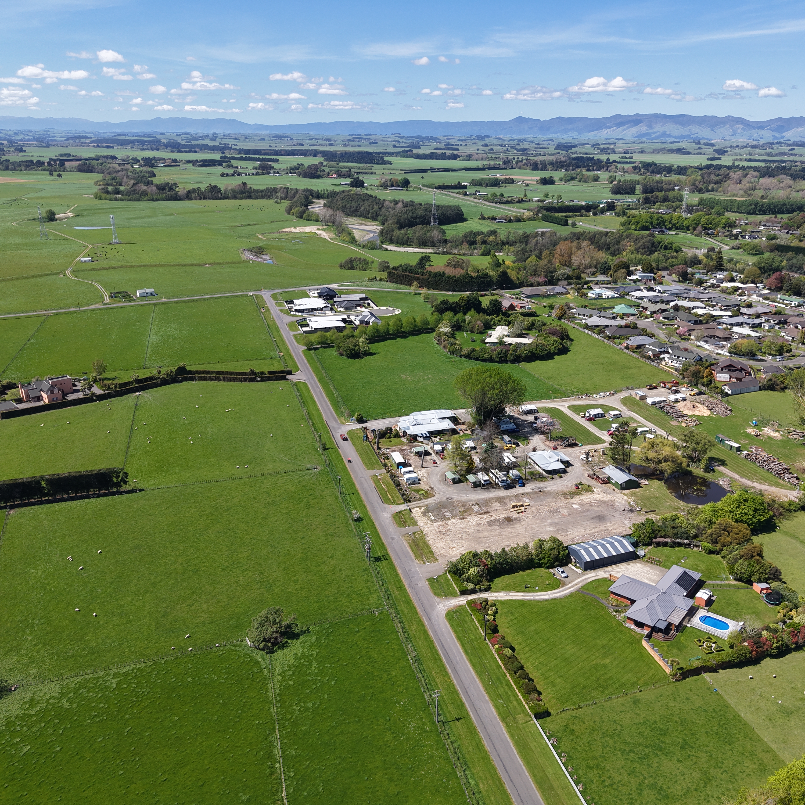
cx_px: 470
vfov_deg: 55.6
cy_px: 412
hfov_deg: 55.3
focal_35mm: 29
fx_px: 763
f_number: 1.8
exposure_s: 1/3000
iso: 130
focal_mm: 8.67
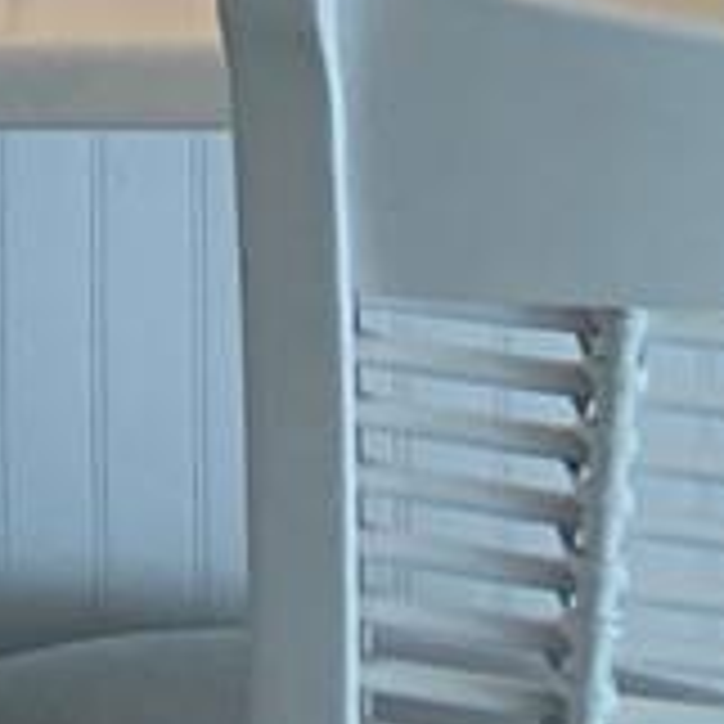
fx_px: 5395
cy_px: -1336
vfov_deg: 7.0
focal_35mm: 228
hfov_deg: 6.0
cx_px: -2446
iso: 80
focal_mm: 4.25
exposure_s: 1/120
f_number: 1.8
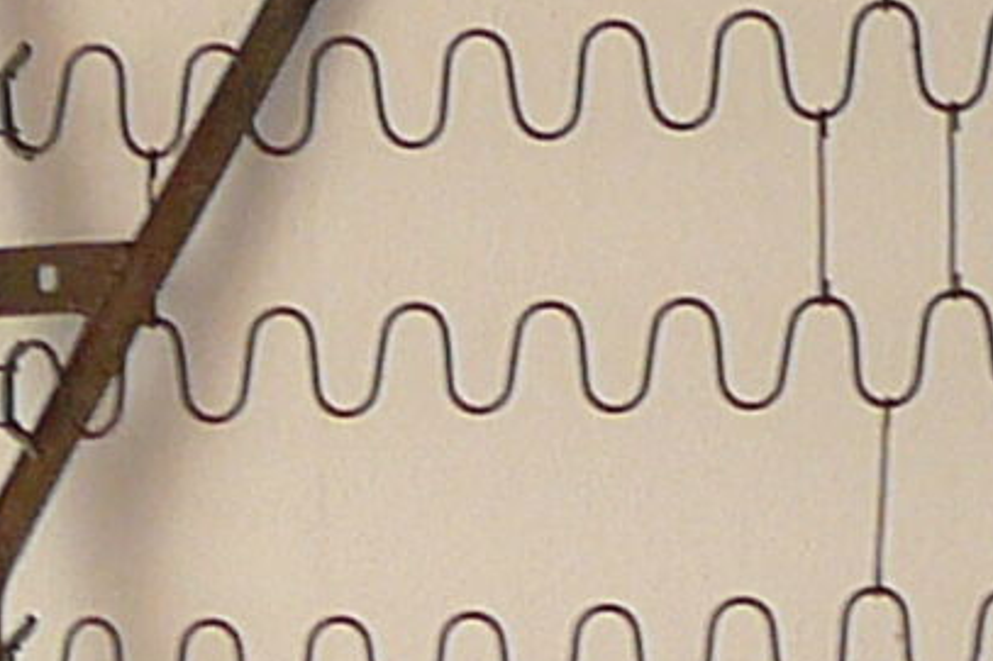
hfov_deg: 9.0
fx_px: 6314
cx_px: 759
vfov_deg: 5.7
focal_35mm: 229
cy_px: 1766
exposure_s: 1/40
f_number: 2.8
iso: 100
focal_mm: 5.2
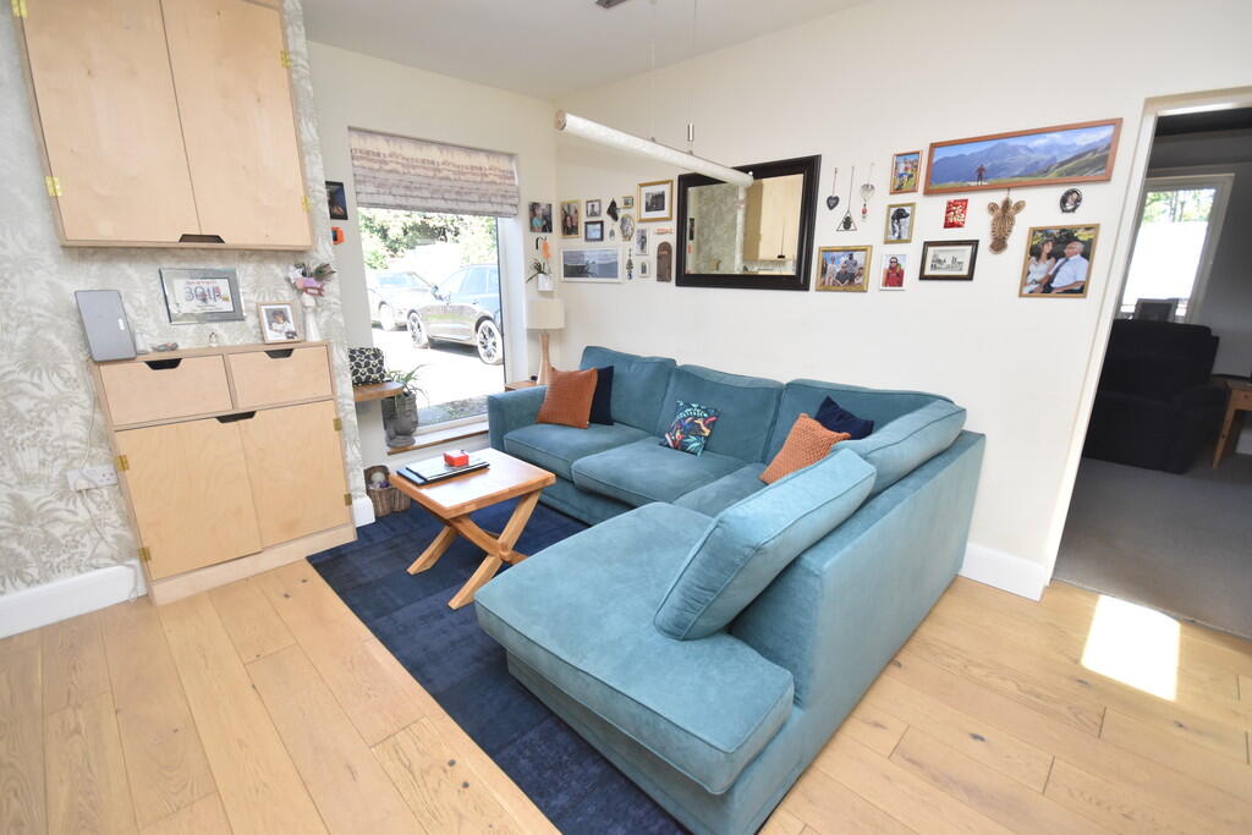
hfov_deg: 100.4
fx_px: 522
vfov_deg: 77.3
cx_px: 626
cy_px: 418
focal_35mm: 15
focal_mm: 10
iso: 800
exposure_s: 1/160
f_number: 4.5
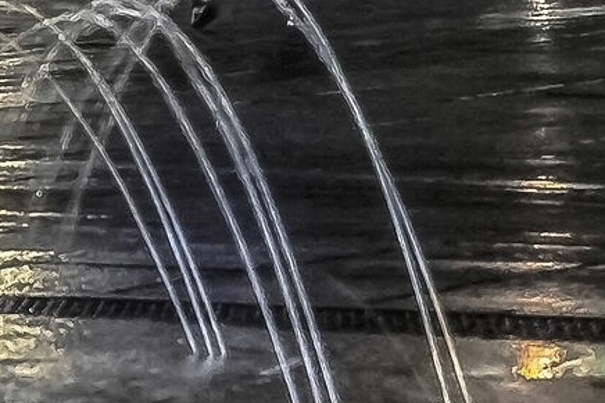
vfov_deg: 5.0
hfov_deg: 7.1
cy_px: -142
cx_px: -730
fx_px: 4618
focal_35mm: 275
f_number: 2.8
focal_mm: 24
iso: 1600
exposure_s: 1/25
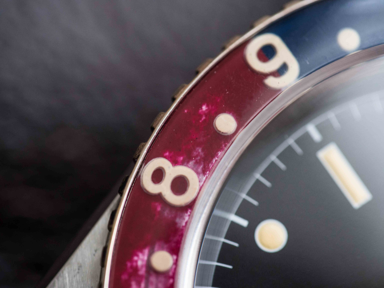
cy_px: 144
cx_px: 192
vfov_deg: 16.4
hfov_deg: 21.8
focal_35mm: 90
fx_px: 998
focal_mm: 45
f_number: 3.5
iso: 800
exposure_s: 1/60
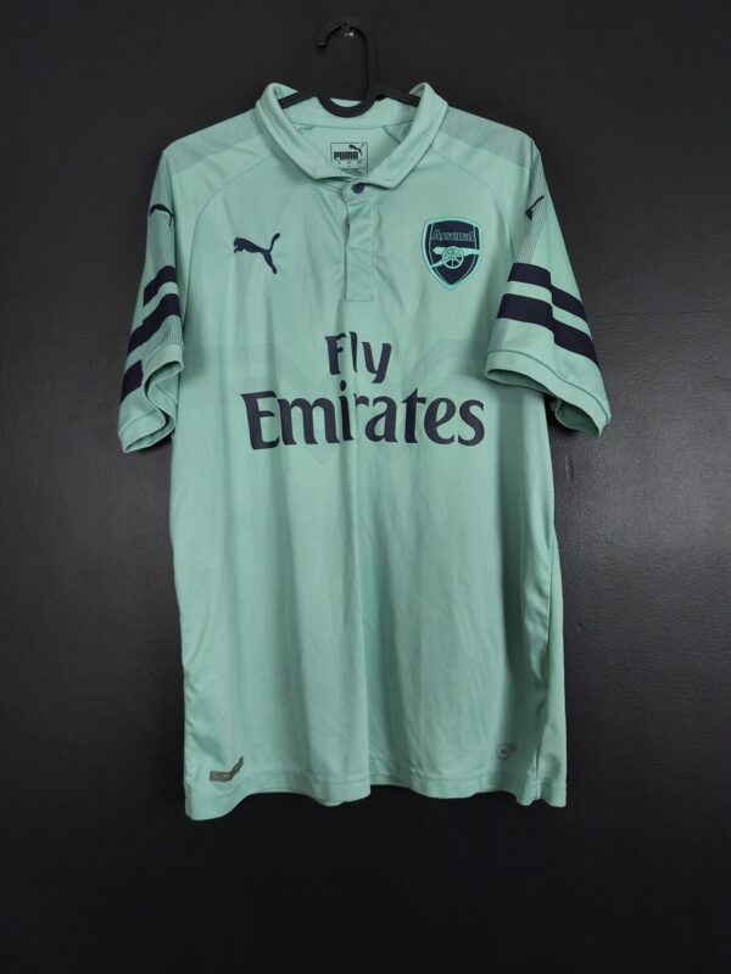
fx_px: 648
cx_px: 366
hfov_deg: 58.9
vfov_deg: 73.9
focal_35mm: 23
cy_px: 487
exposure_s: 1/125
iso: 400
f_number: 1.6
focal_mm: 6.57
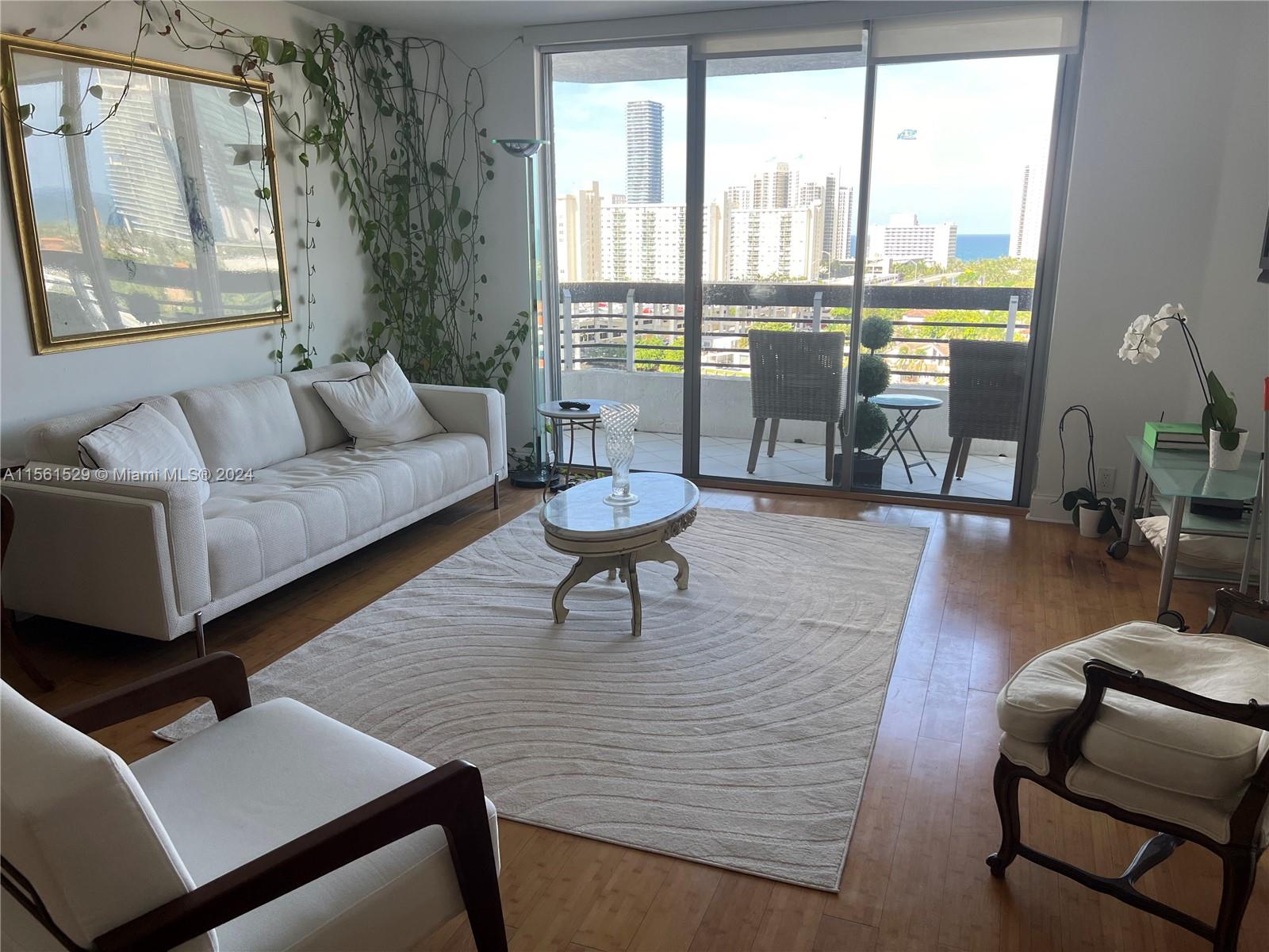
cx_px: 634
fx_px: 953
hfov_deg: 67.3
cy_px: 476
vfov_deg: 53.1
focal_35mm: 26
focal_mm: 5.7
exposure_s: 1/170
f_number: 1.5
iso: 40
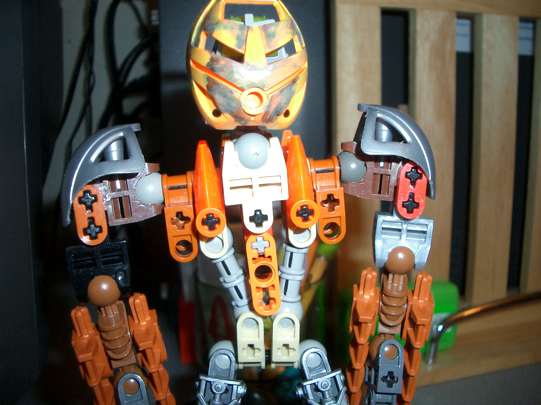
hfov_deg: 52.6
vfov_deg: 40.7
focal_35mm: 35
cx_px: 270
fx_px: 547
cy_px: 202
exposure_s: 1/40
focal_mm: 5.8
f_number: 2.6
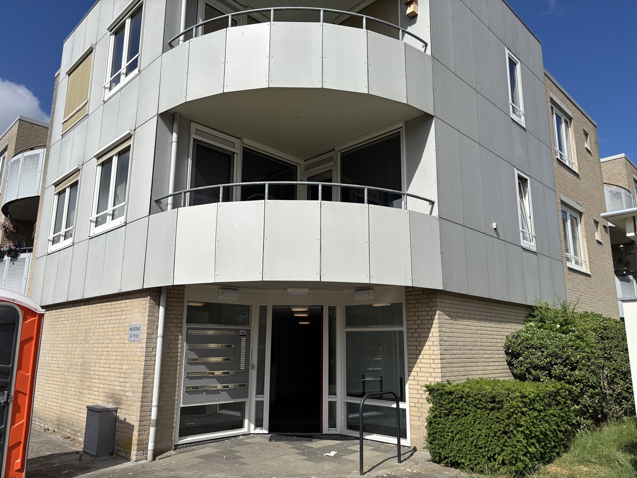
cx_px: 318
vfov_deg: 53.1
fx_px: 478
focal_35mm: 26
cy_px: 239
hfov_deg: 67.3
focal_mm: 5.96
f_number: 1.6
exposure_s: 1/6711
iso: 50
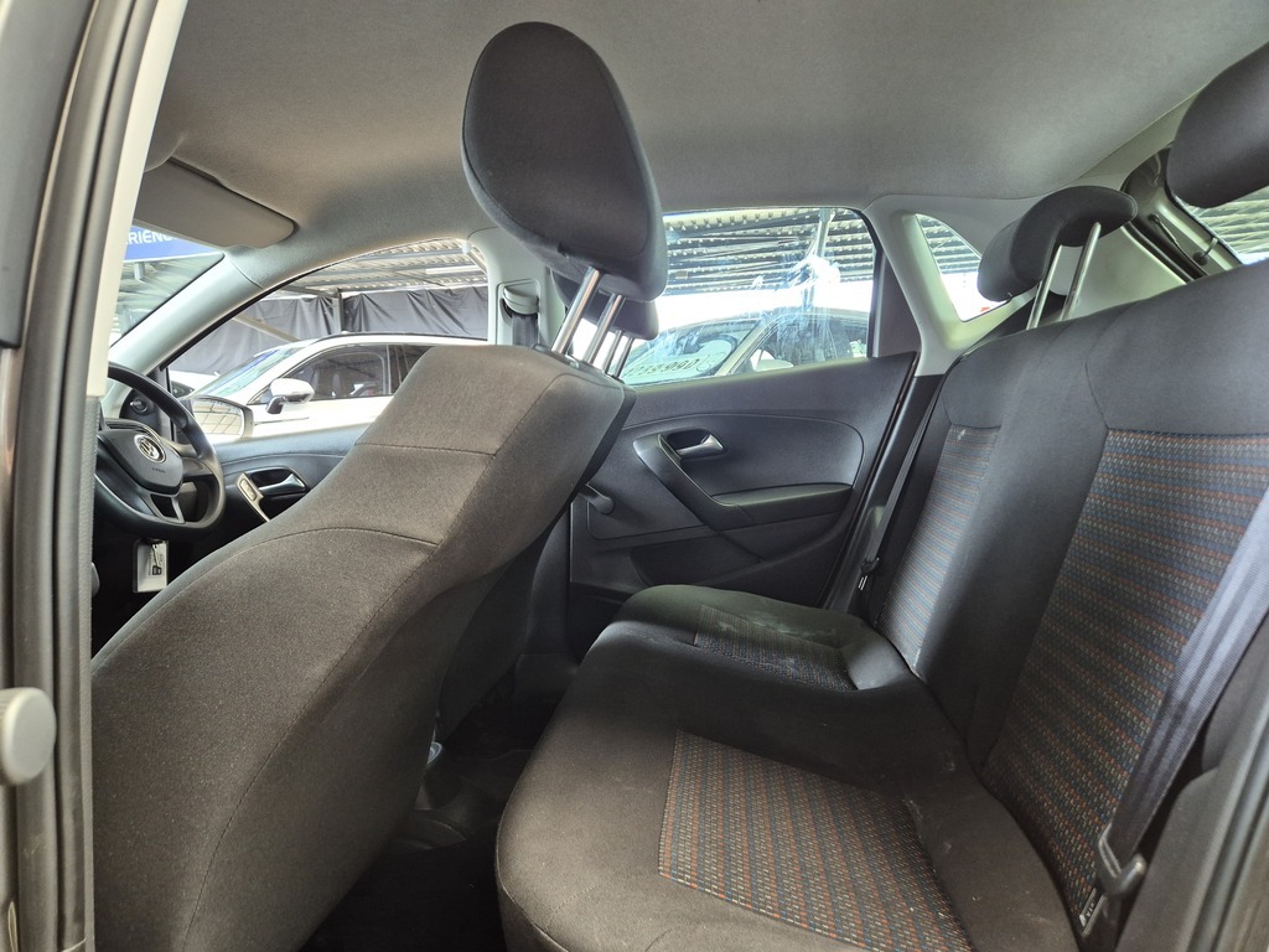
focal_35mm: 23
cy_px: 476
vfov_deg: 58.9
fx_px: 843
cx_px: 634
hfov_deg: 73.9
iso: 500
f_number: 1.8
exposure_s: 1/100
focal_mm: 5.4
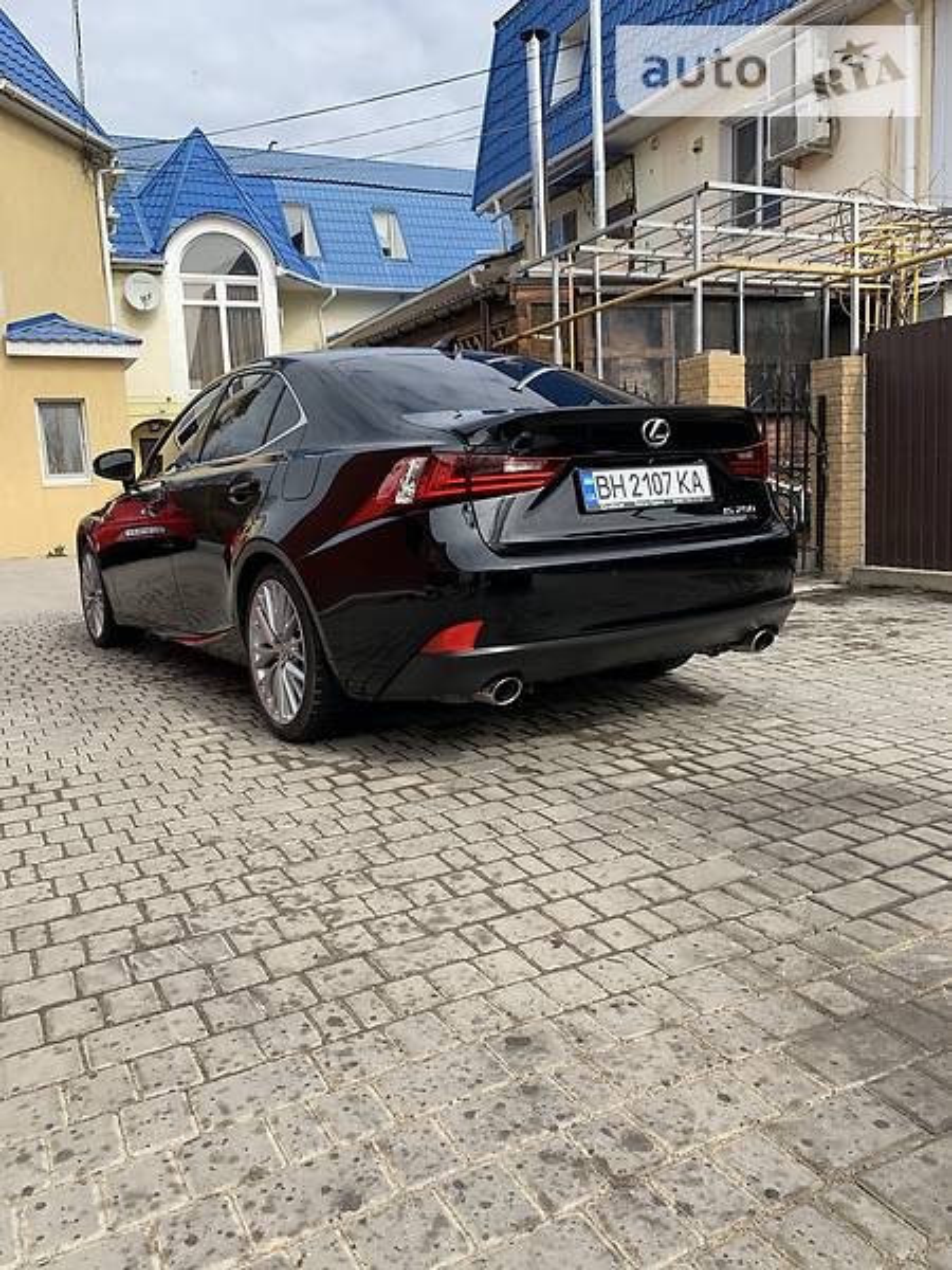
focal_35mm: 26
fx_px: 953
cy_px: 635
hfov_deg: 53.1
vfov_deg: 67.3
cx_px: 476
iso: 25
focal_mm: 4.2
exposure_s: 1/1282
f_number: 1.8
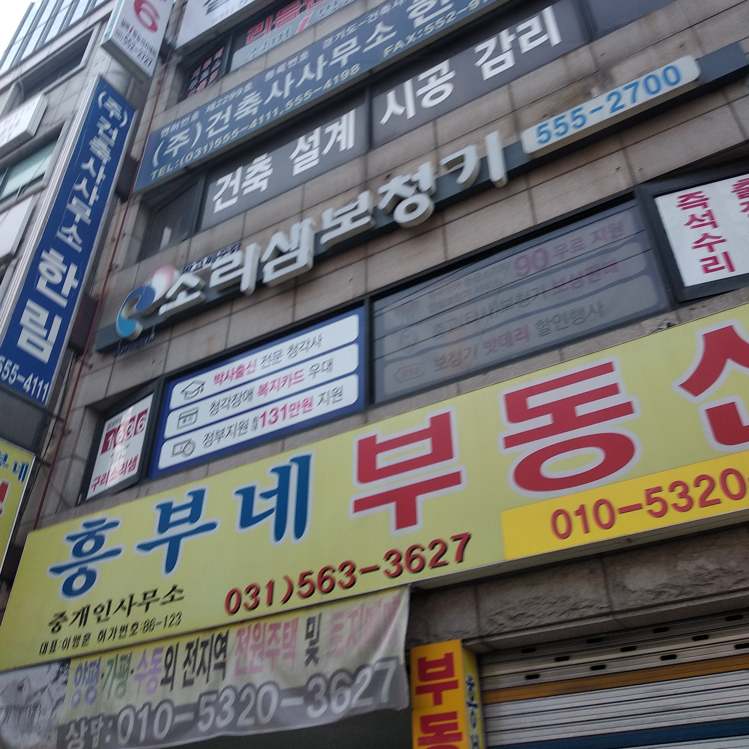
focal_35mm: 31
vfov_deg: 51.8
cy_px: 267
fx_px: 759
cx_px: 376
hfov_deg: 52.5
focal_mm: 3.81
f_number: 2.2
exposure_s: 1/60
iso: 160
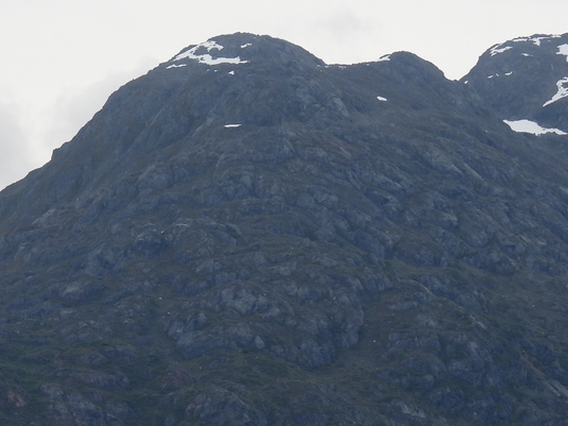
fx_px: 4905
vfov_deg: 5.0
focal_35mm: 299
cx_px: 62
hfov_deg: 6.6
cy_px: 363
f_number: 4
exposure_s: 1/640
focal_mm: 22.3
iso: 100
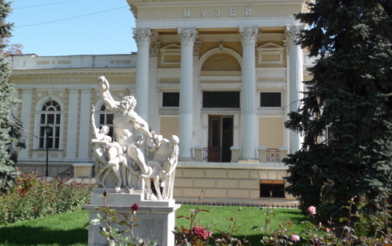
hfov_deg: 43.5
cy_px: 101
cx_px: 197
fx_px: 492
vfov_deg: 28.0
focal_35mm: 46
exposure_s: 1/400
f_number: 4
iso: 100
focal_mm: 7.1
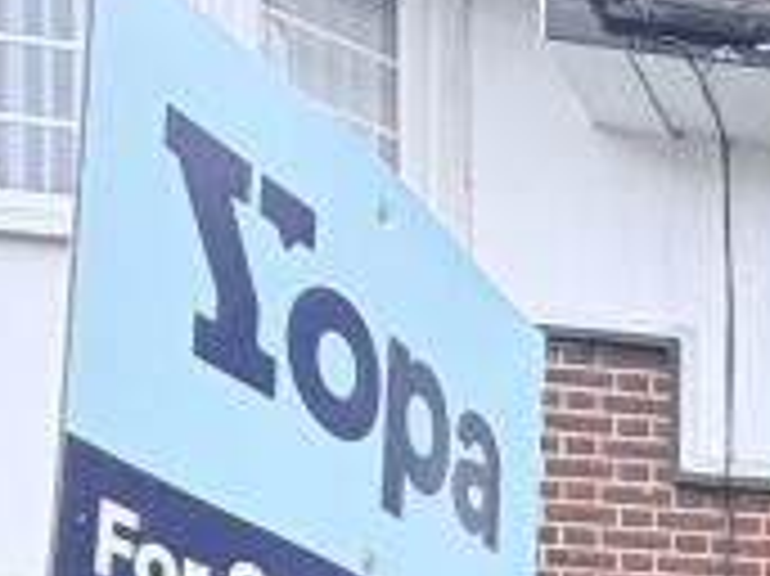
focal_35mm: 84
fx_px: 1867
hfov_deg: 15.8
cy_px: 1022
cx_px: 1702
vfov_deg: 15.3
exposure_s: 1/373
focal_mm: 2.22
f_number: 2.2
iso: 64
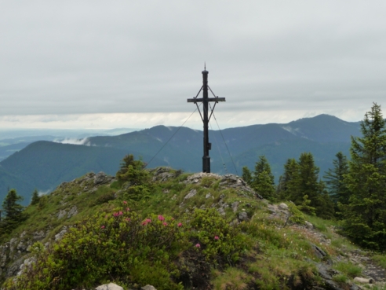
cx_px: 193
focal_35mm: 55
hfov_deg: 34.9
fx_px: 613
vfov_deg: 26.6
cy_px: 145
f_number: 4.3
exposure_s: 1/200
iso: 160
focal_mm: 9.3
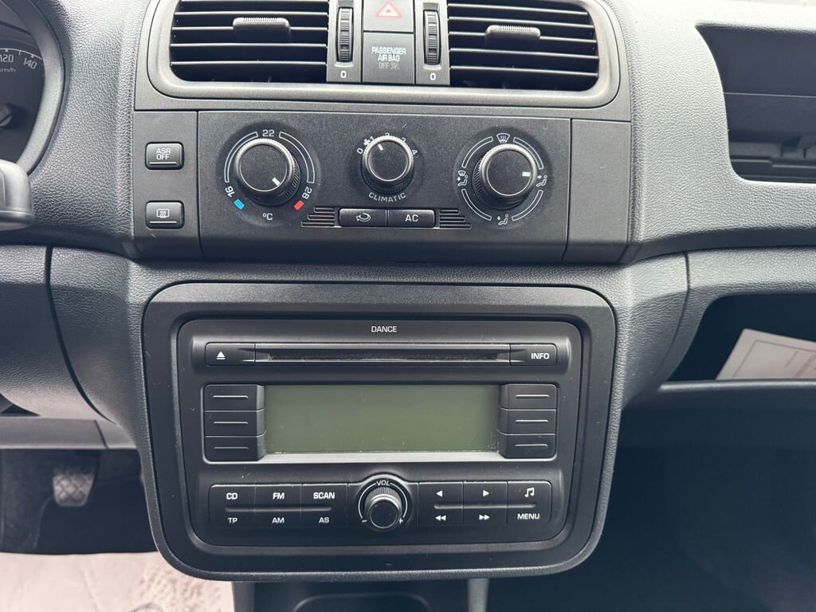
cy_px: 306
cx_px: 408
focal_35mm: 24
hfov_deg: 71.6
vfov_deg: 56.8
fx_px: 566
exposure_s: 1/60
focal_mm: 6.76
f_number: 1.78
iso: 640
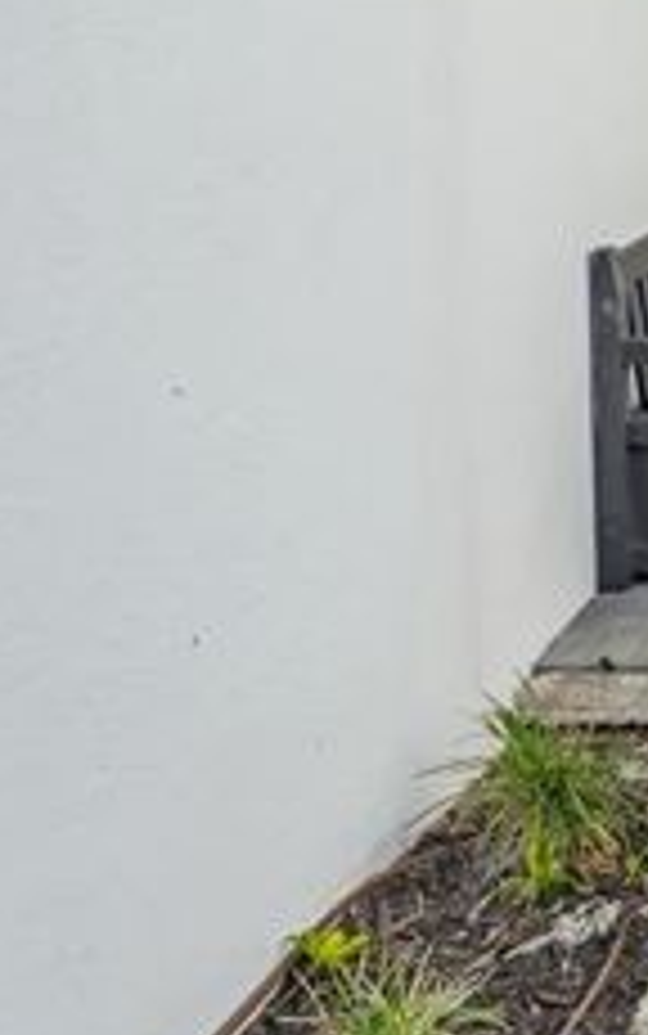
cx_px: 1060
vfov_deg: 37.0
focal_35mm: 52
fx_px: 1455
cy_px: 128
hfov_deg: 20.3
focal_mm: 16.5
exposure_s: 1/30
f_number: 7.1
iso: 320
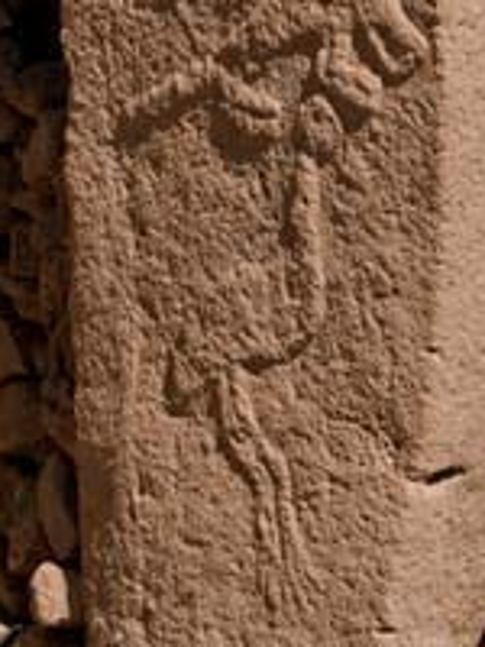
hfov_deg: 5.6
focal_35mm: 267
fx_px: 4988
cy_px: 55
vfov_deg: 7.4
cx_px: 385
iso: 200
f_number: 11
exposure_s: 1/500
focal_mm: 70
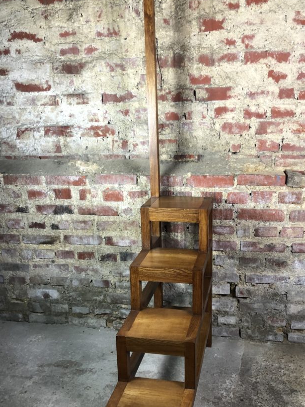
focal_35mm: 35
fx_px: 411
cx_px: 172
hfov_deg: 40.6
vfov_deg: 52.5
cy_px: 232
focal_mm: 4
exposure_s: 1/17
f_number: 1.8
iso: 40
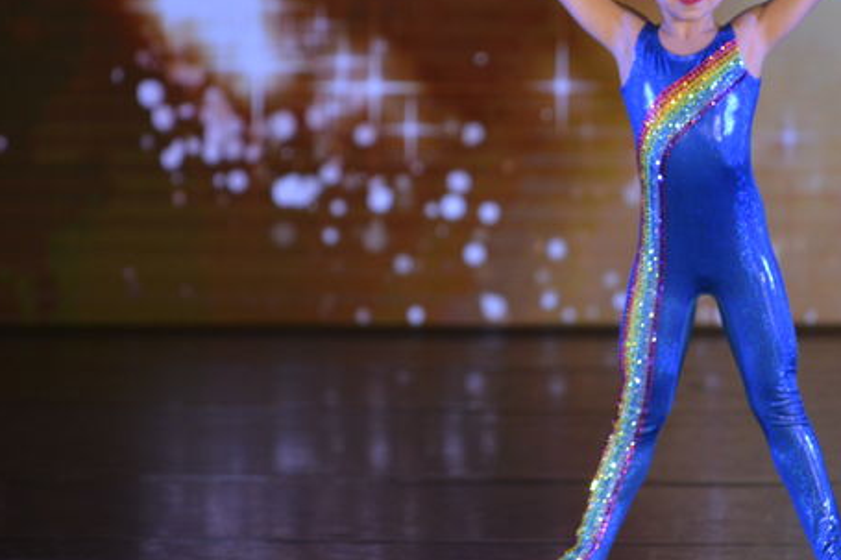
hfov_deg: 5.2
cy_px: 101
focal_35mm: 394
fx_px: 9200
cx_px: 641
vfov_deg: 3.5
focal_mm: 175
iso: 1250
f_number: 2.8
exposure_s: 1/400
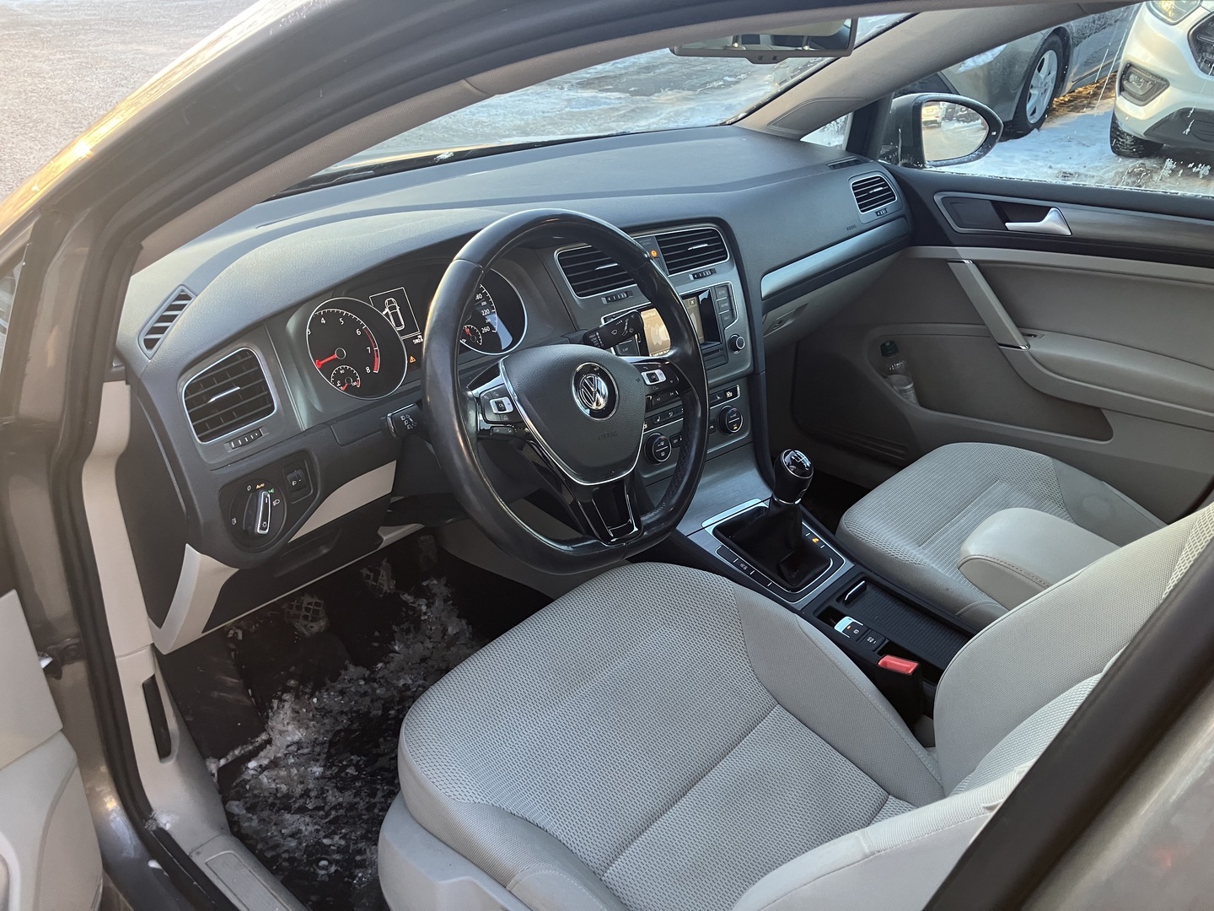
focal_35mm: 28
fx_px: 982
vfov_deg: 49.7
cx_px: 607
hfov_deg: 63.4
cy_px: 456
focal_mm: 3.99
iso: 80
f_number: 1.8
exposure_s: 1/92
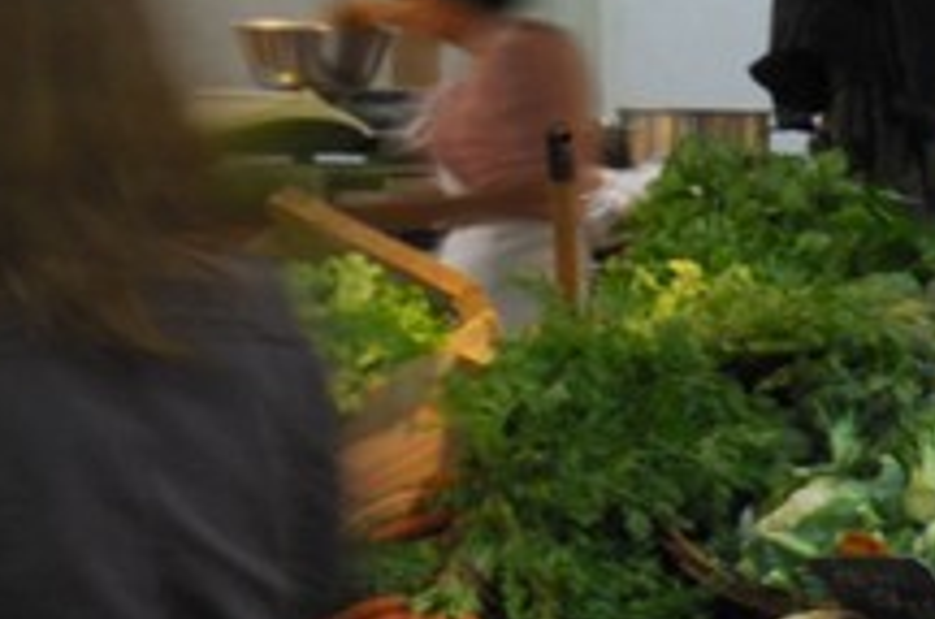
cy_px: 199
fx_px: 3750
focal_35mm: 145
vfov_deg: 9.4
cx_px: 2723
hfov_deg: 10.5
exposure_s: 1/2.5
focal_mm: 13
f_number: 9
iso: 100
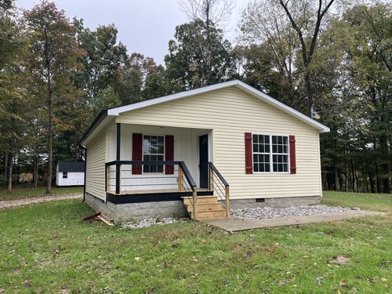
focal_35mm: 26
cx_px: 196
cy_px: 147
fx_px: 294
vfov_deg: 53.1
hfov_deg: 67.3
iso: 50
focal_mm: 5.1
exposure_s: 1/598
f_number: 1.6
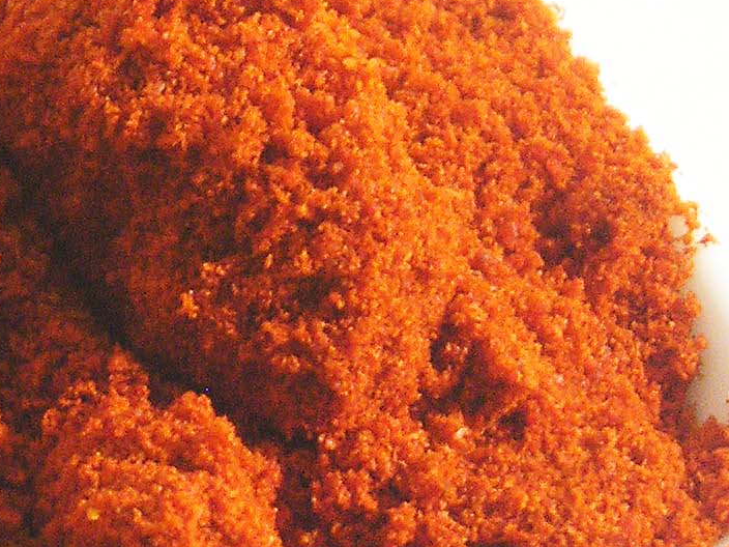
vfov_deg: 4.0
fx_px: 7750
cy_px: 494
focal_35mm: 368
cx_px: -314
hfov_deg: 5.3
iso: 200
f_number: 4.7
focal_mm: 23.4
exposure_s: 1/30
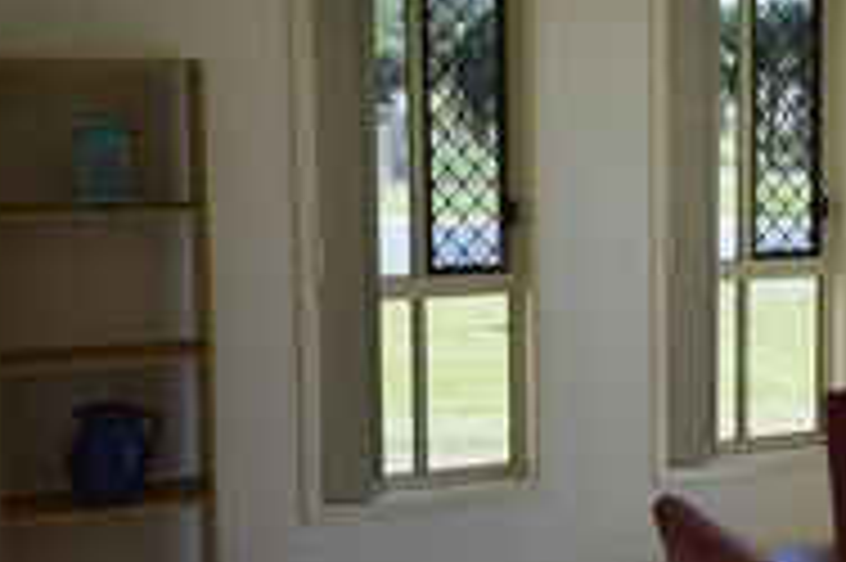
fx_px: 1761
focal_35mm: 75
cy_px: 223
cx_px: 986
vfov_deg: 18.1
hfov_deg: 24.7
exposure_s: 1/125
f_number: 5.6
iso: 360
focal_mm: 20
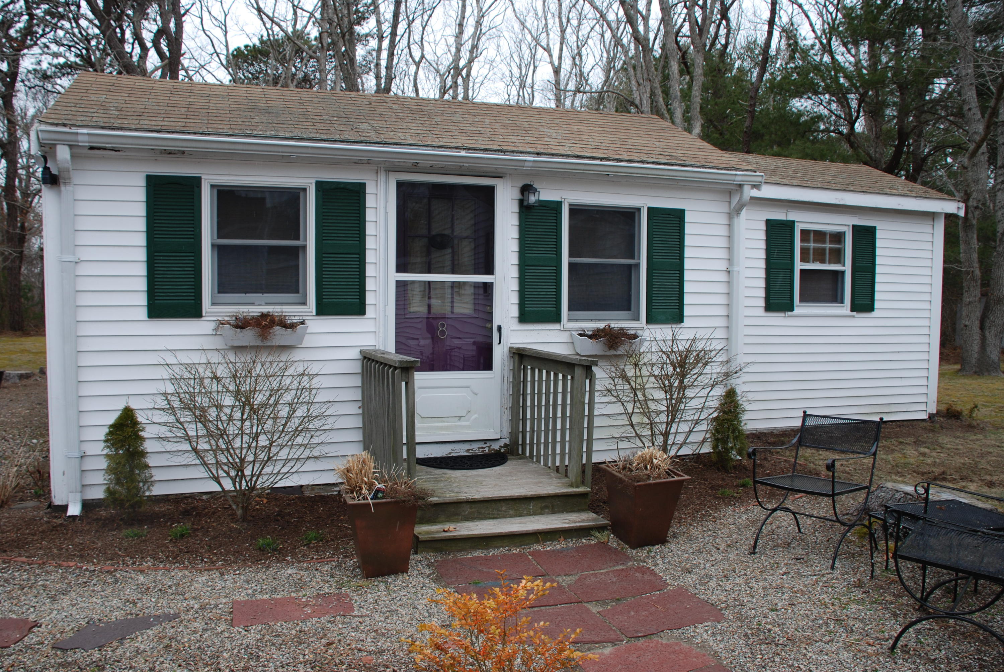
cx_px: 502
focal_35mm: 27
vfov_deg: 48.0
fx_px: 754
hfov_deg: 67.3
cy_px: 336
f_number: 5.6
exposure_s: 1/125
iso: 125
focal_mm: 18
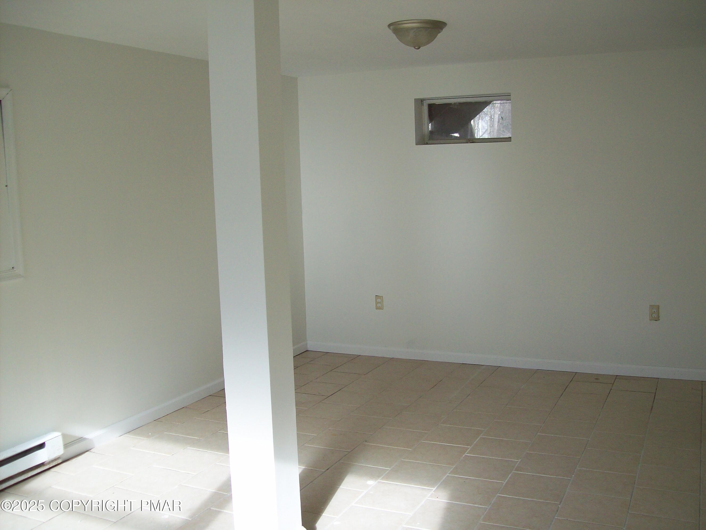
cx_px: 353
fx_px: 734
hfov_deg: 51.4
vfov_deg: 39.7
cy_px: 265
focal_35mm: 36
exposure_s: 1/117
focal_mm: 6
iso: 80
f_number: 2.7
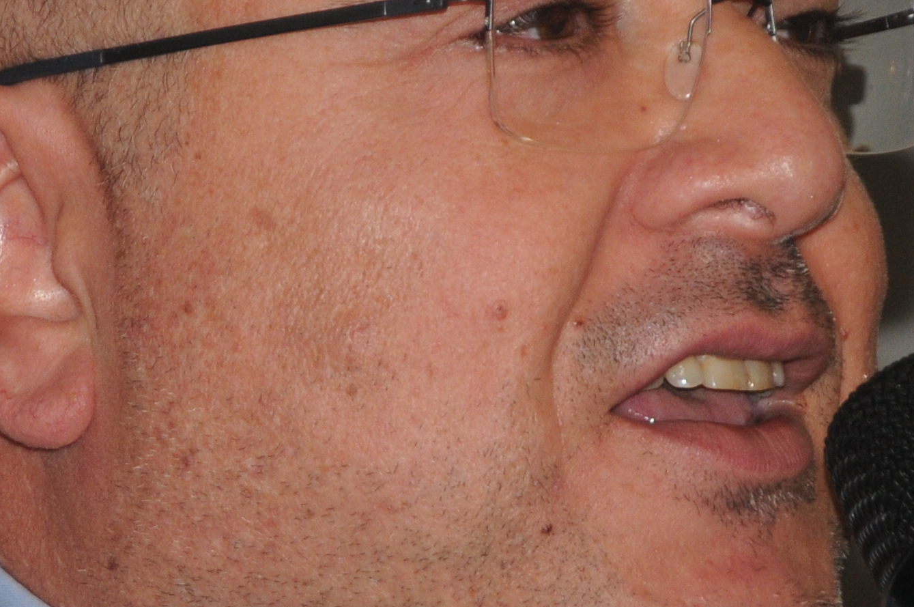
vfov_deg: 2.5
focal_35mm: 538
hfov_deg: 3.8
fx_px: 13641
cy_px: 355
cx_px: 327
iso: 500
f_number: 5.6
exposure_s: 1/60
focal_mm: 112
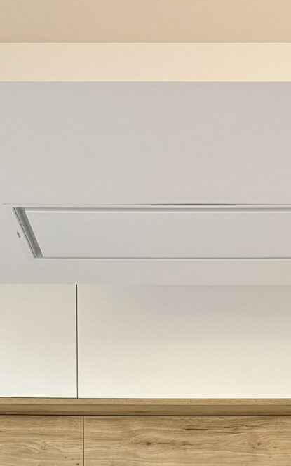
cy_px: 668
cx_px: 191
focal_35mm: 98
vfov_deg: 19.0
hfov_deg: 13.3
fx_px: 1245
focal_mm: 6.76
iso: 80
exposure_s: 1/121
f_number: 1.78
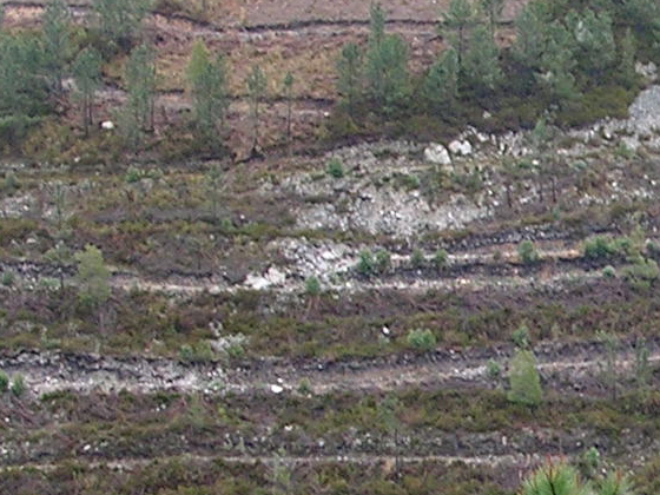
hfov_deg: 13.8
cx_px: 758
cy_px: 418
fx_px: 2650
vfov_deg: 10.6
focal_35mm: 139
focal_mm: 5.8
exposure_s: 1/125
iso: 50
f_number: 2.8
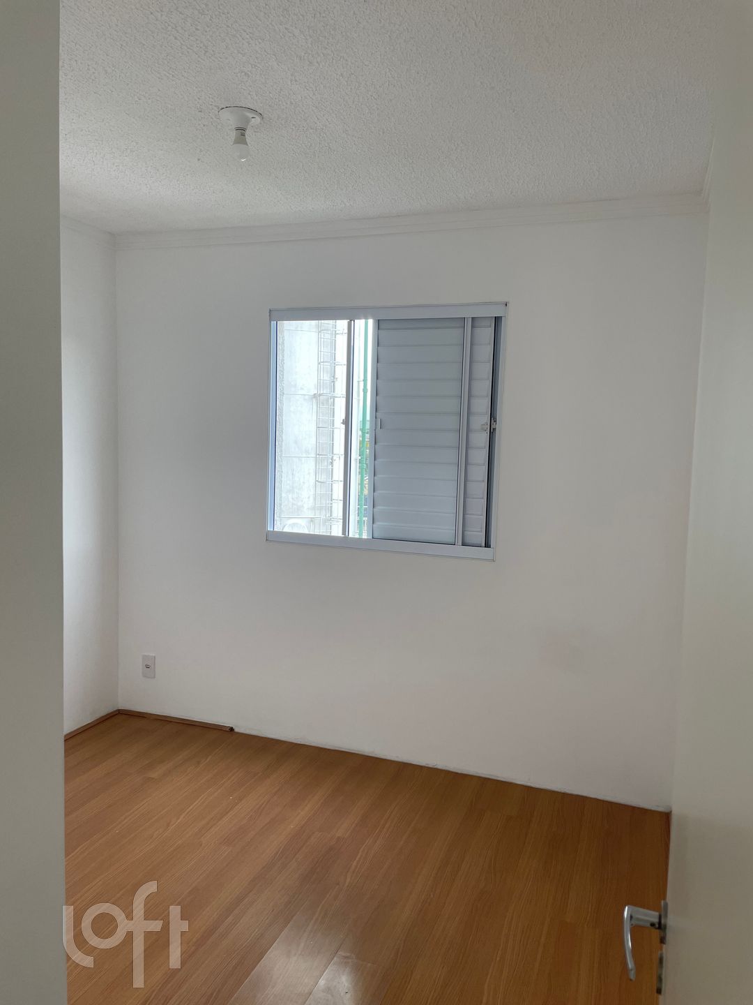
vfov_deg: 67.3
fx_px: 754
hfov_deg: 53.1
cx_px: 376
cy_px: 502
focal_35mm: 26
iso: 64
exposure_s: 1/120
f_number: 1.6
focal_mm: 4.2
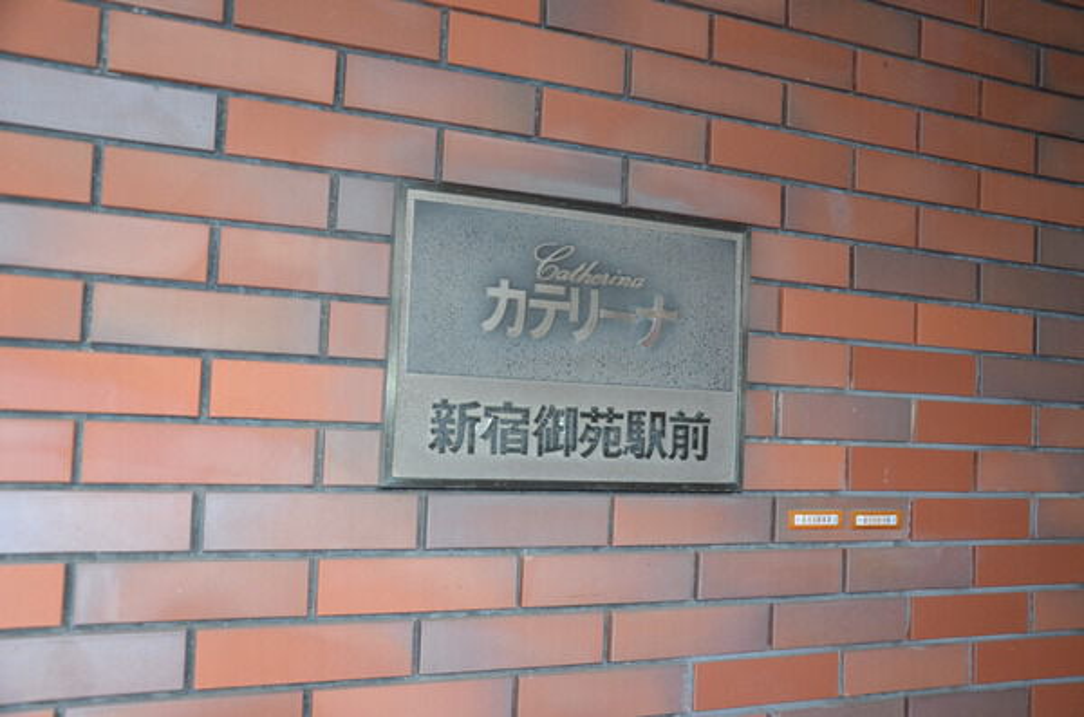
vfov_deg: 39.8
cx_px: 542
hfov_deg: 57.3
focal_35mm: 33
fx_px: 991
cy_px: 358
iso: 1600
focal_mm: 22
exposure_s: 1/60
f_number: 3.8
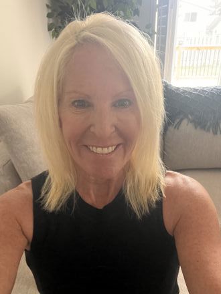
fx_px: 255
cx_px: 110
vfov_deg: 60.0
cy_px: 147
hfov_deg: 46.8
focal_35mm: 30
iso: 500
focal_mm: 2.71
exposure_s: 1/30
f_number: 2.2
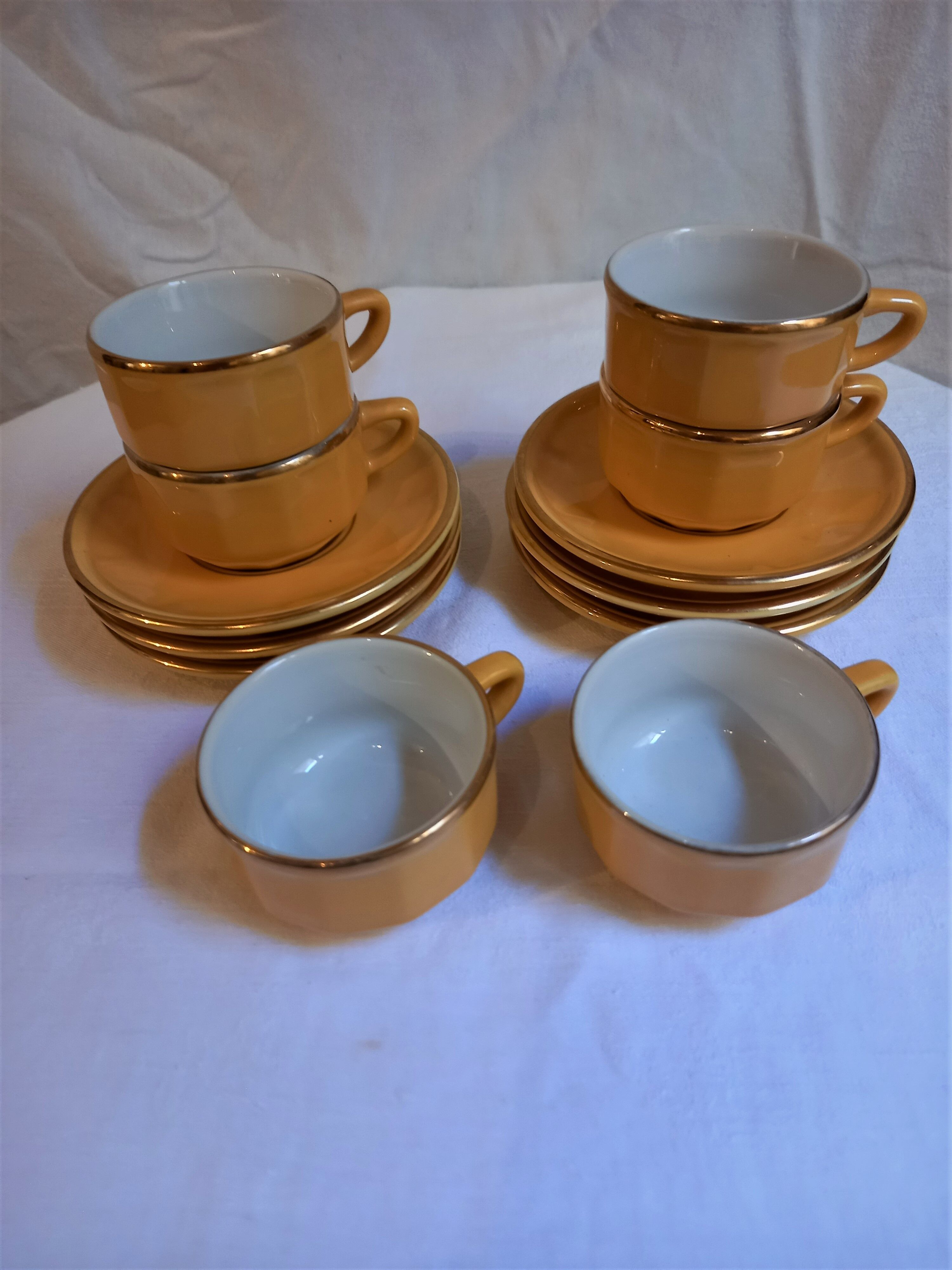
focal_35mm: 25
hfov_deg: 54.9
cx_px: 476
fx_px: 917
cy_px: 635
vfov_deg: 69.4
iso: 320
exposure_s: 1/33.3
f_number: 1.8
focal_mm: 4.65
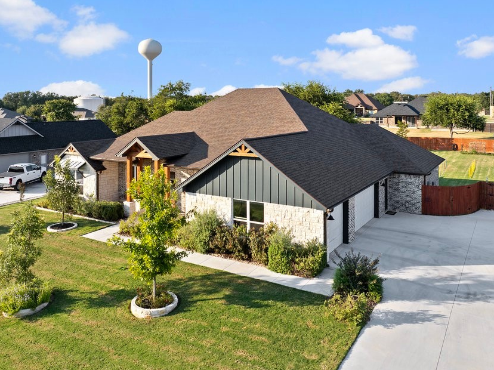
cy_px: 184
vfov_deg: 48.2
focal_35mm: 29
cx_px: 231
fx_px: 414
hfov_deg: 61.6
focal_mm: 12.29
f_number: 2.8
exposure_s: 1/800
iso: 100
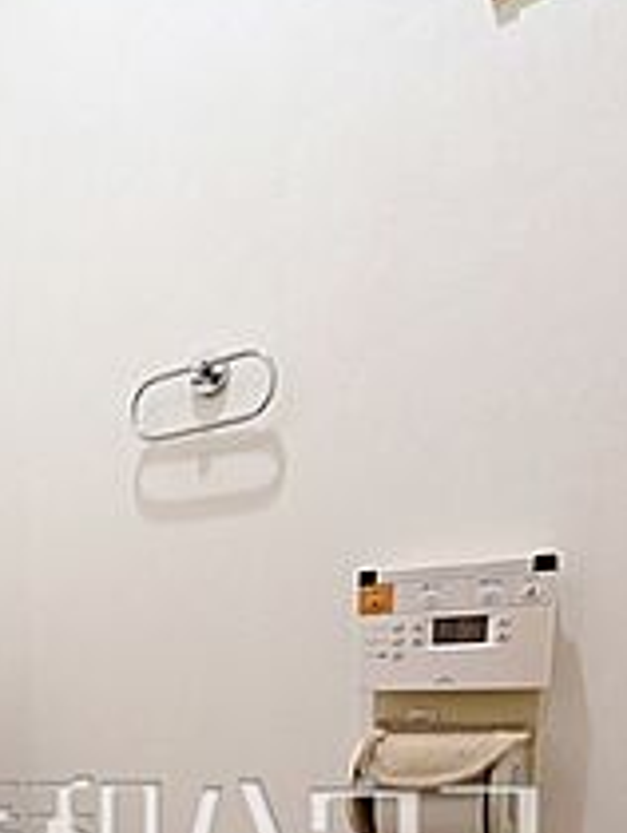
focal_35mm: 32
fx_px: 771
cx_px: 222
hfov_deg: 43.8
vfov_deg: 47.2
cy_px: 833
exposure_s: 1/25
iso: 78
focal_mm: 1.83
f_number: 2.2
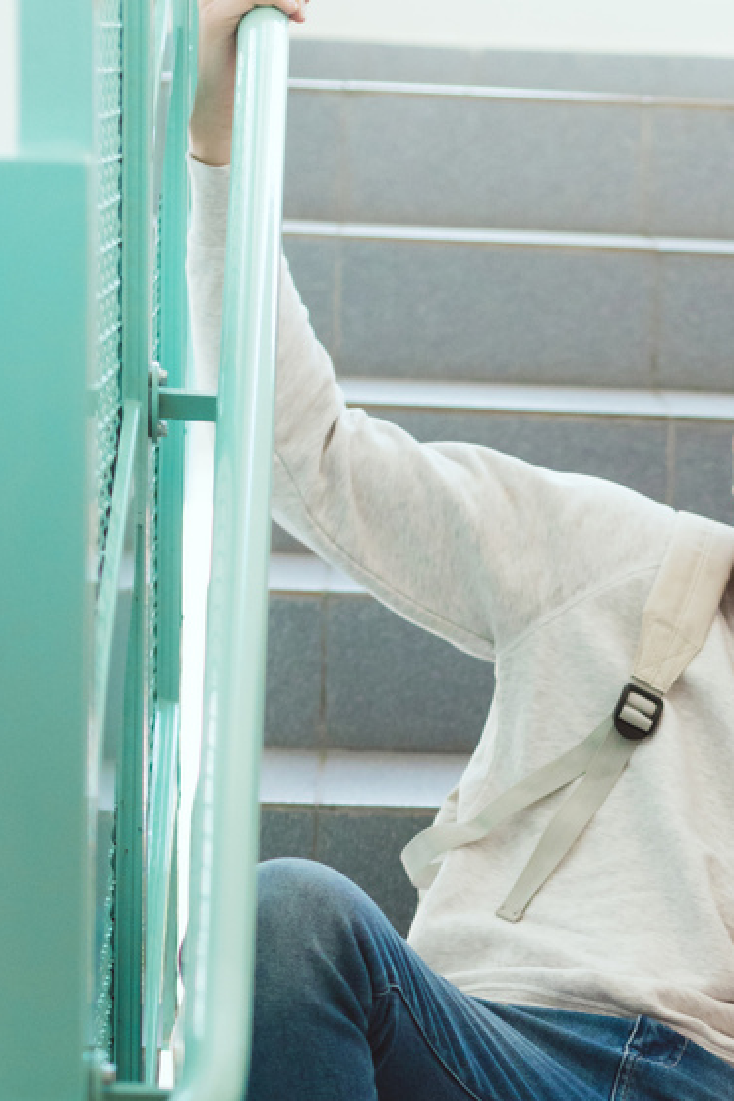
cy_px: 1176
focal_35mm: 134
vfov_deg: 15.0
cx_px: 909
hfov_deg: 10.1
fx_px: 4095
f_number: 2.5
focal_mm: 50
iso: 800
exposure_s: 1/500
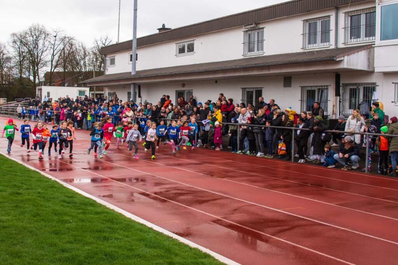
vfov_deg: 31.9
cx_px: 199
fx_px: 464
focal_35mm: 42
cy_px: 132
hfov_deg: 46.4
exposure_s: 1/640
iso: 400
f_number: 6.3
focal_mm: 28
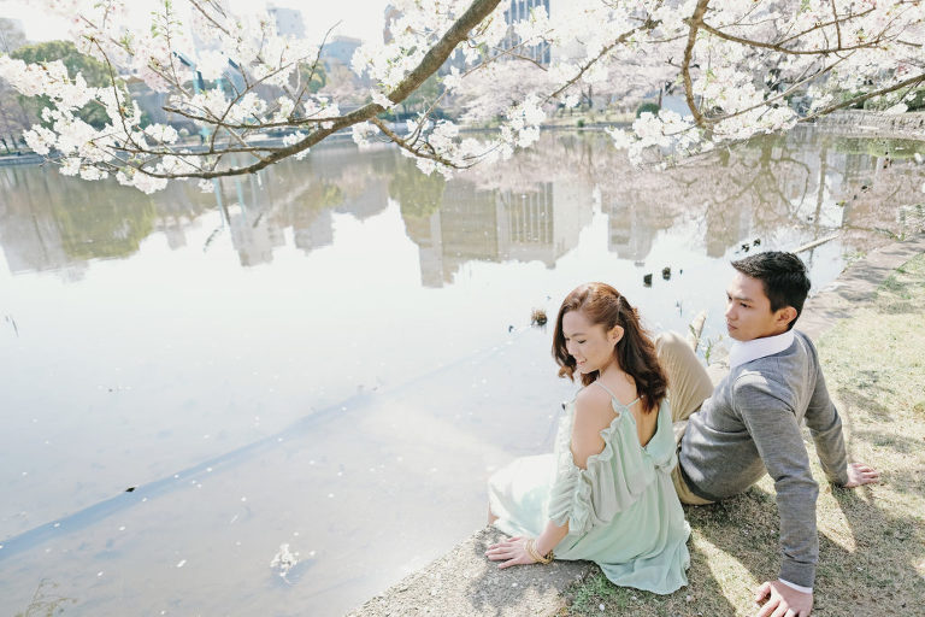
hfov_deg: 81.2
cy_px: 308
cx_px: 462
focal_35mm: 21
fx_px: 540
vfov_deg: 59.5
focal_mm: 14
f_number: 2.8
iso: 400
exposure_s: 1/2000
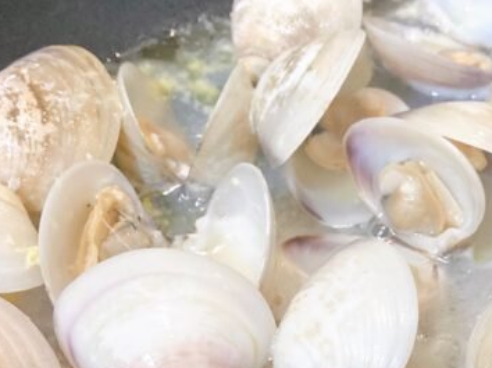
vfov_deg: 17.8
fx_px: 1150
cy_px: 356
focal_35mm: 81
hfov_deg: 23.8
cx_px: 385
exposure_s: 1/60
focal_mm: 3.99
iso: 250
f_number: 1.8
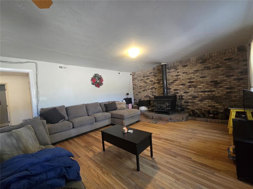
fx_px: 95
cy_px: 94
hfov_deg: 106.2
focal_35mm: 13
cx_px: 126
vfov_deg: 89.9
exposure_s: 1/60
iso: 500
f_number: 2.2
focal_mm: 2.2
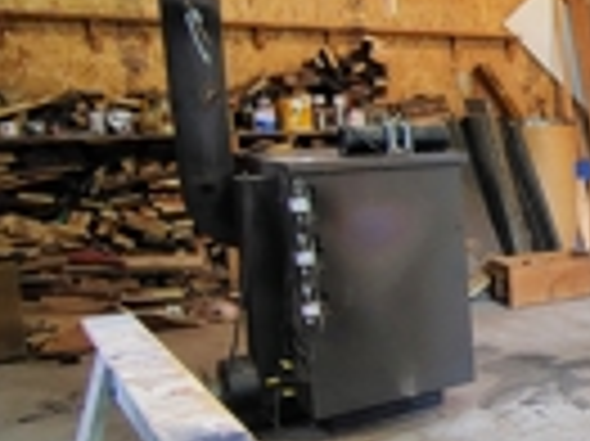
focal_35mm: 49
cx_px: 788
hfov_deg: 30.0
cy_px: 225
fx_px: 834
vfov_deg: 29.6
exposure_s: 1/30
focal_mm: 2.13
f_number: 2.2
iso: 398
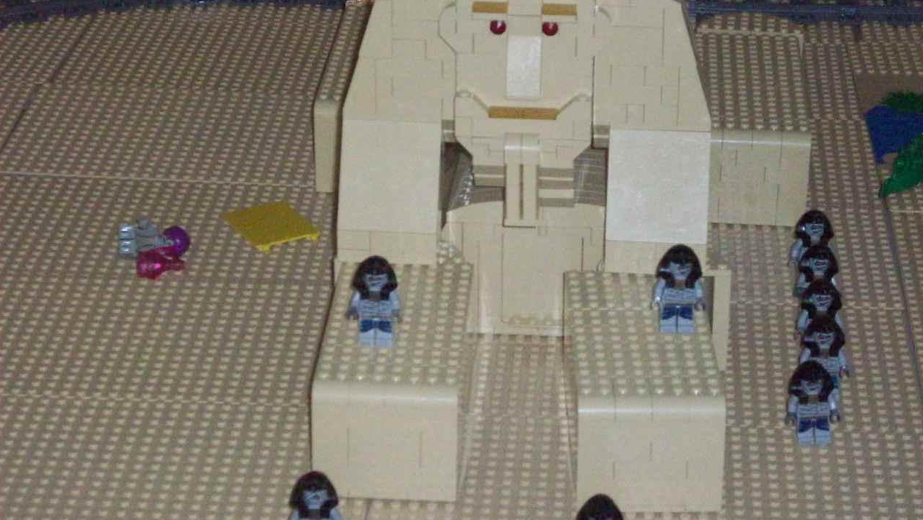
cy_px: 184
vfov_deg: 12.0
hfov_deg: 21.1
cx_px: 462
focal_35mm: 101
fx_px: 2472
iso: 800
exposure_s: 1/229
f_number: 4.7
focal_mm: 15.3
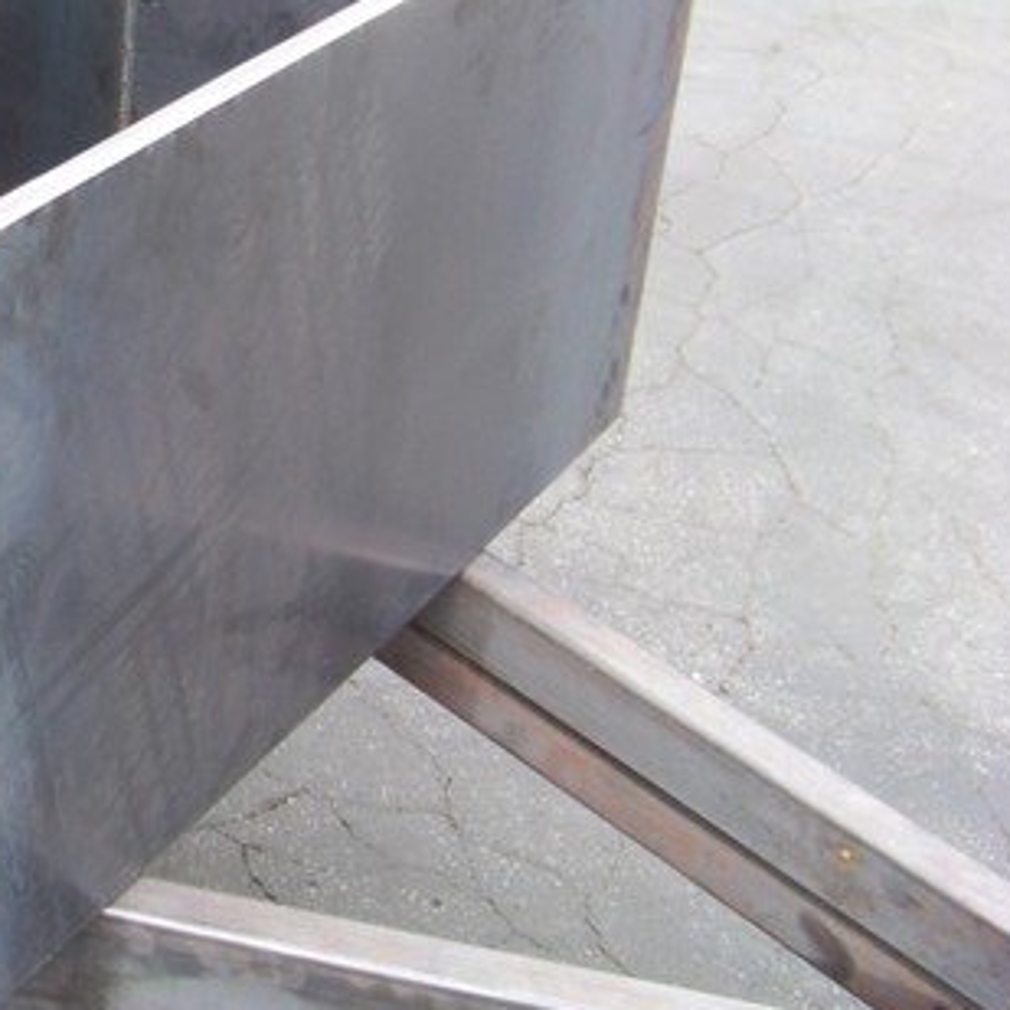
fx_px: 2377
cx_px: -101
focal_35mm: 72
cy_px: 436
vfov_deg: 24.0
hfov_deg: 22.6
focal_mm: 5.85
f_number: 2.8
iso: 72
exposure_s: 1/160
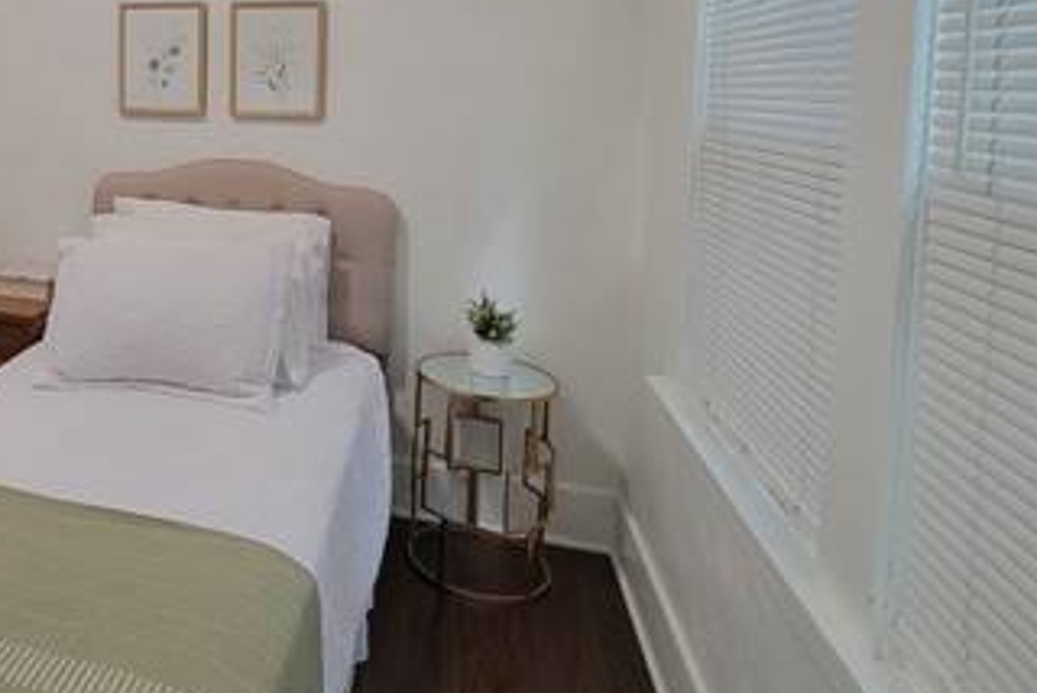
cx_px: 162
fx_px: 778
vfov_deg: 45.1
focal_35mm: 27
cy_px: 117
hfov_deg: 60.1
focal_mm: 2.2
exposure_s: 1/60
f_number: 2.2
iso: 400
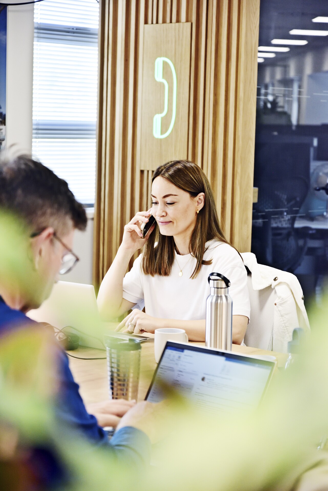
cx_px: 164
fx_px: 1161
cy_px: 246
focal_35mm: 85
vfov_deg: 23.9
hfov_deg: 16.1
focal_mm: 85
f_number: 4.5
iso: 1600
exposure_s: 1/125
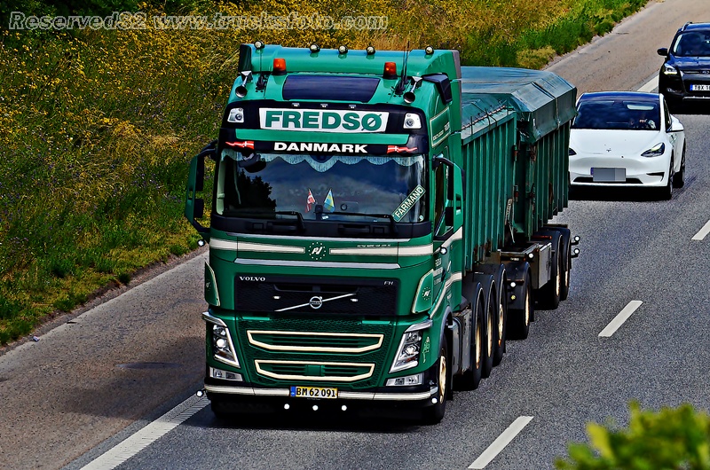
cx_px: 355
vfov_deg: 5.1
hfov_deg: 7.6
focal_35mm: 270
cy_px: 235
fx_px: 5314
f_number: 10
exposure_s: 1/1600
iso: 640
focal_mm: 180
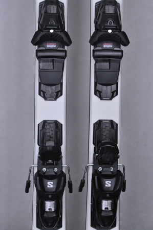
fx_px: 671
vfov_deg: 19.5
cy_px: 115
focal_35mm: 105
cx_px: 76
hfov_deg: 13.0
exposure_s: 1/125
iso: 3200
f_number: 9.5
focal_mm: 70
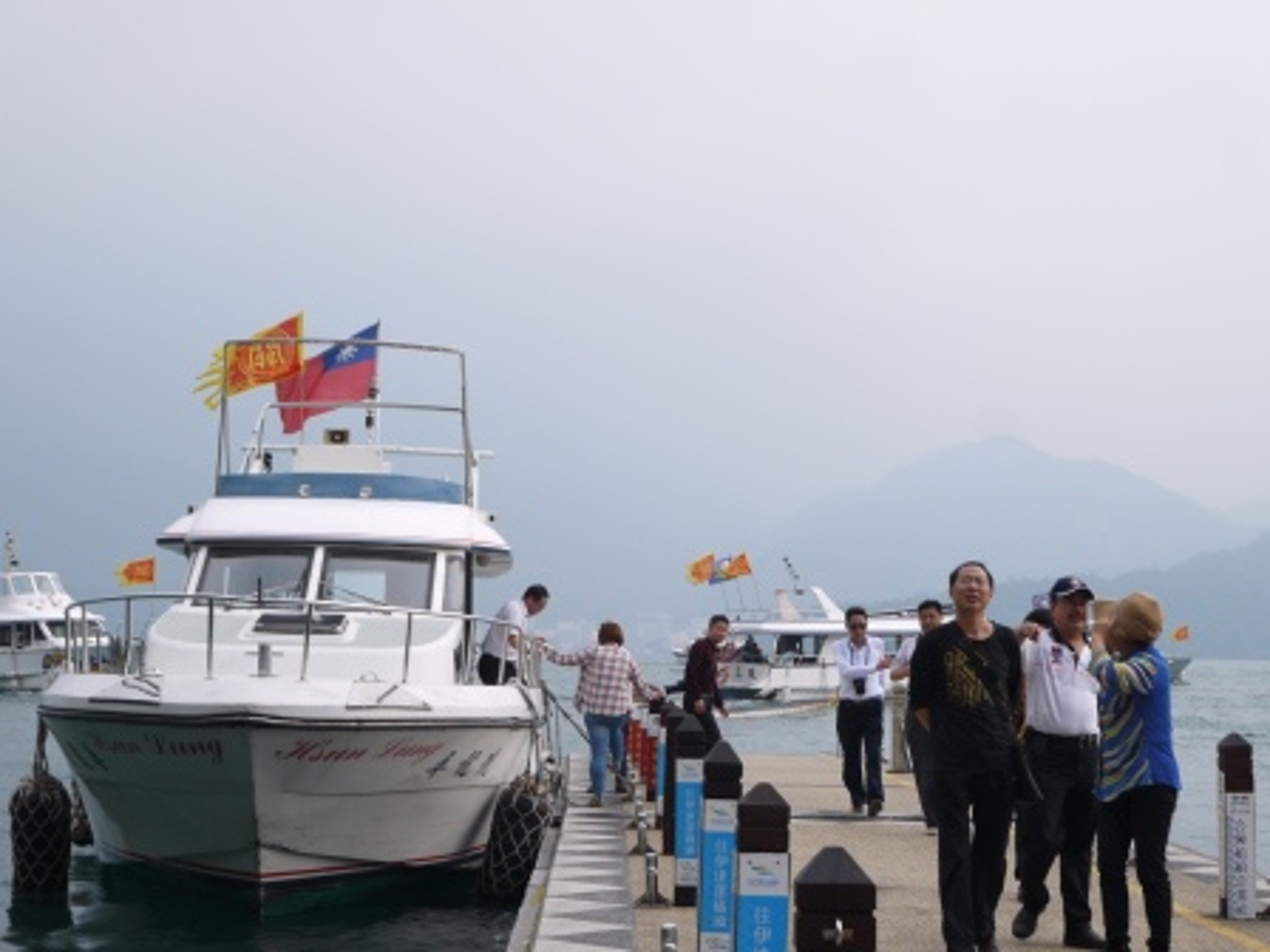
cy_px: 476
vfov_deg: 23.7
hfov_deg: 31.2
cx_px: 635
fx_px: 2275
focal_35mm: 62
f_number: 9
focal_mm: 31
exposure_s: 1/250
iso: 160
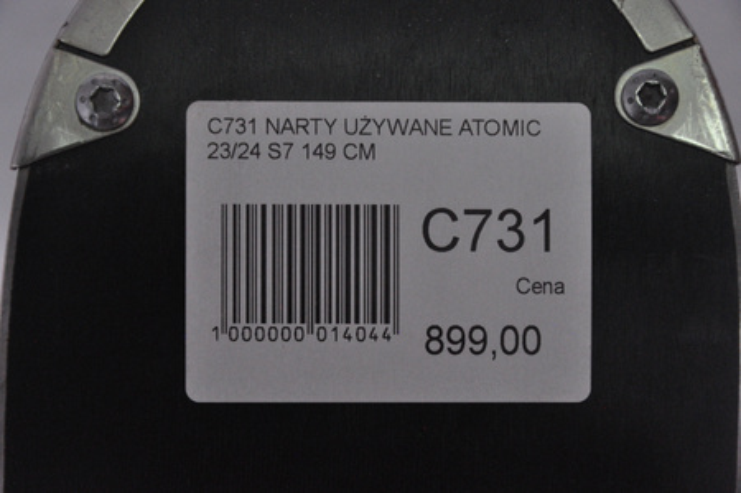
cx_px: 370
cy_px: 246
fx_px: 3238
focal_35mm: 158
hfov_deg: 13.1
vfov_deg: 8.7
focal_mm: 105
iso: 3200
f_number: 9.5
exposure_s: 1/125
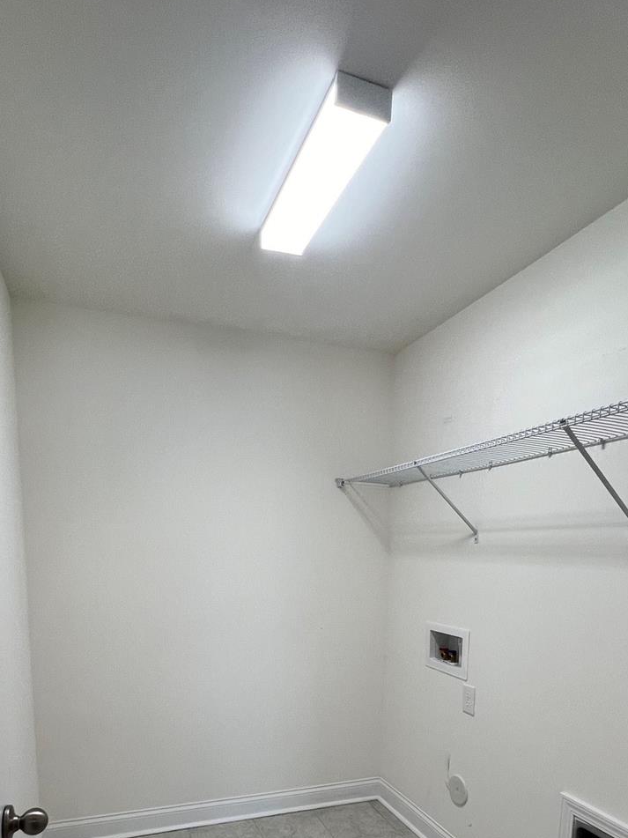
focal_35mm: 21
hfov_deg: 63.4
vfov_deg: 73.8
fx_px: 508
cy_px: 622
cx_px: 296
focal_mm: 1.57
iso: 80
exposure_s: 1/120
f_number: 1.8
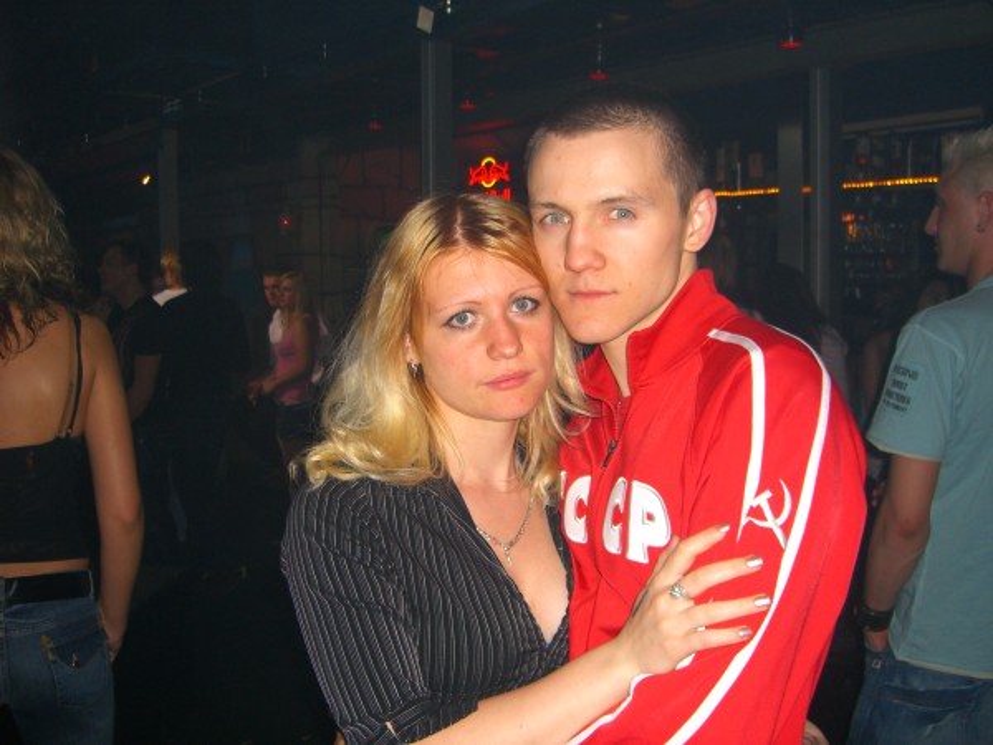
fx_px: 1090
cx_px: 496
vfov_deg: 37.7
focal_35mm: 38
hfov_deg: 49.0
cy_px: 372
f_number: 2.8
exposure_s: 1/60
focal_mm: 7.9
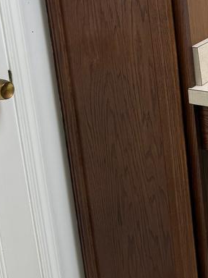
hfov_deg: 14.4
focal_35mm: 96
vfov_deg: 19.9
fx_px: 769
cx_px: 313
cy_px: 5
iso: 100
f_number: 1.78
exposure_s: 1/121
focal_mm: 6.76
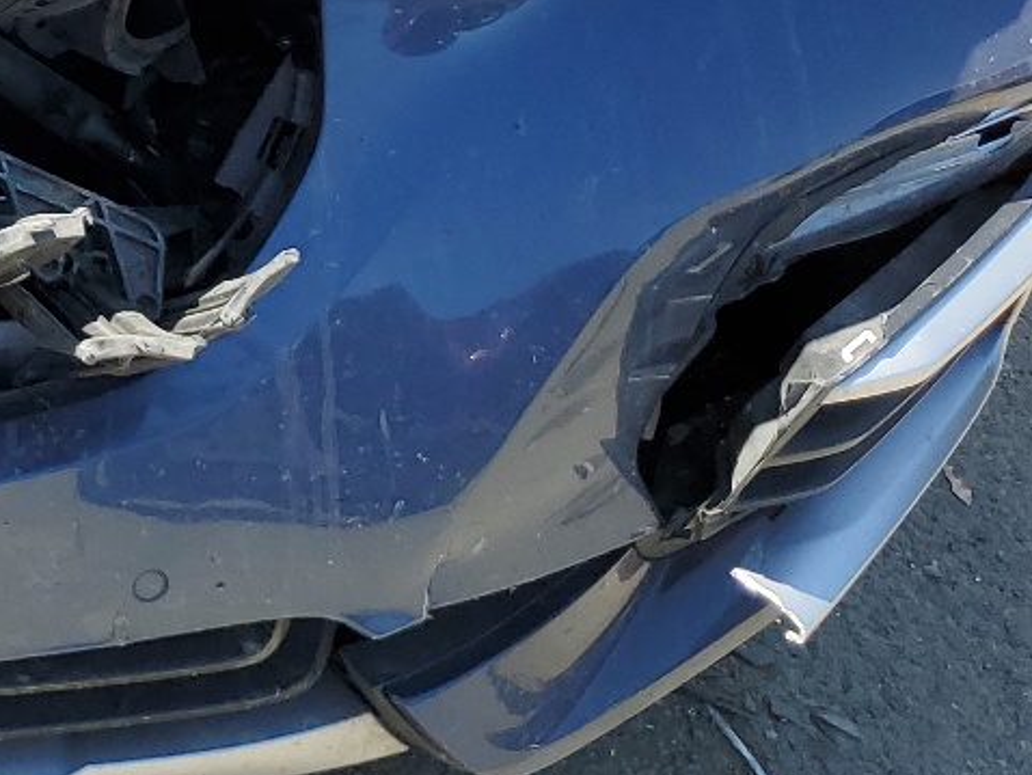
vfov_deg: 16.0
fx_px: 2595
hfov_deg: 19.5
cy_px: -261
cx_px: -520
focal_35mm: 87
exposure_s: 1/1111
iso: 50
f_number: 1.5
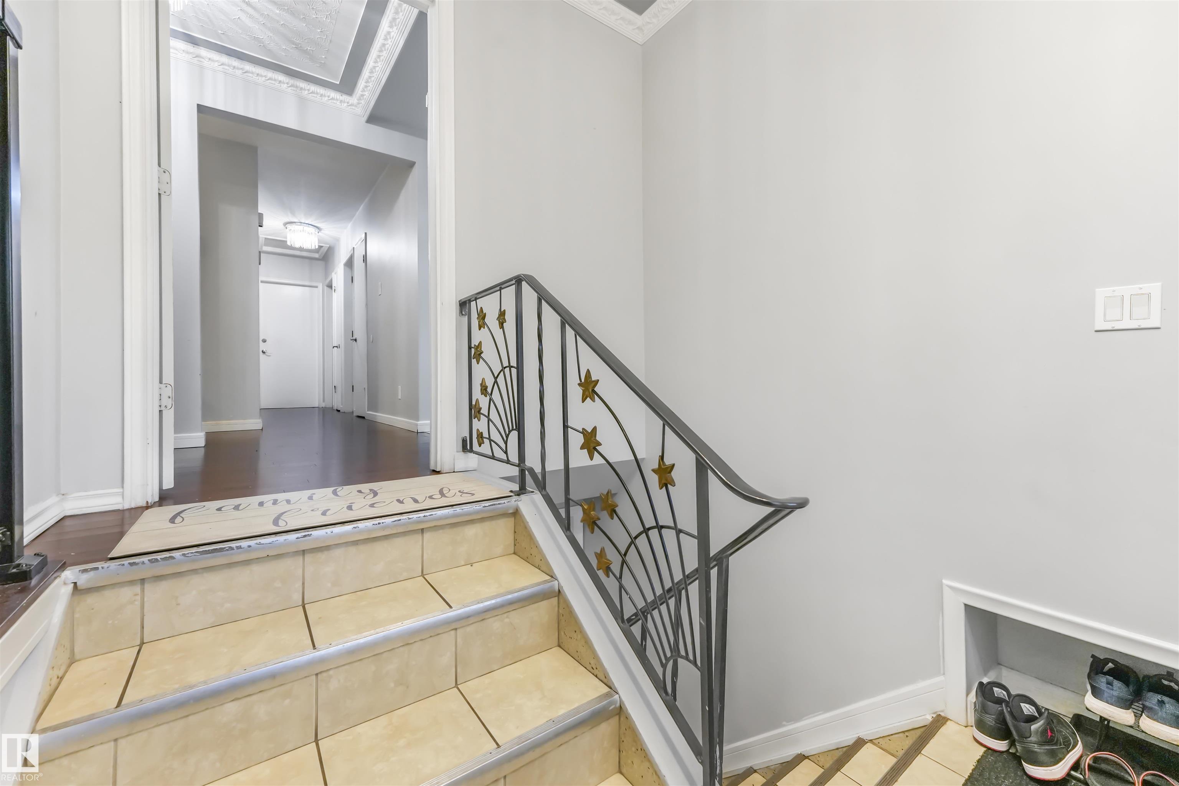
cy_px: 393
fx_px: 478
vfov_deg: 78.8
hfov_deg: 101.9
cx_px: 590
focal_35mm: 15
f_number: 7.1
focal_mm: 14.6
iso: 3200
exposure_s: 1/40
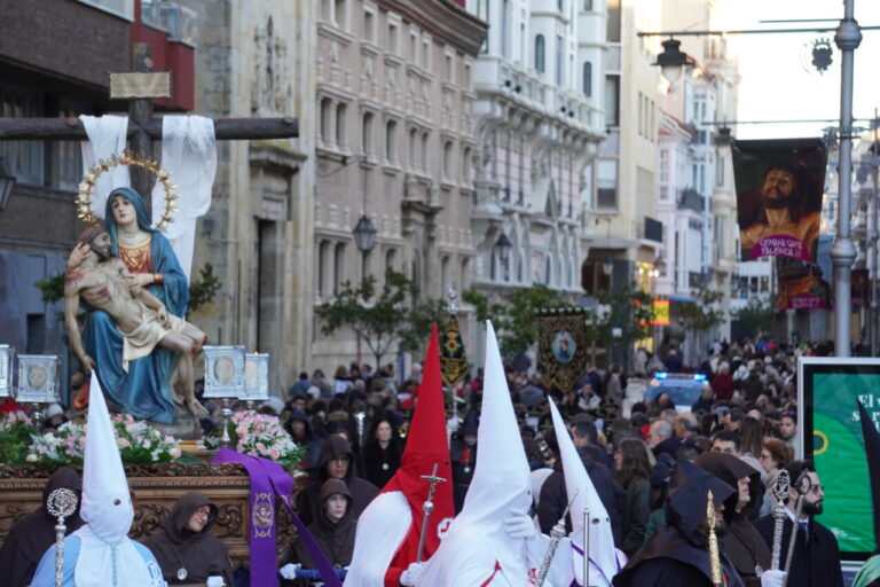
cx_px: 440
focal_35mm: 154
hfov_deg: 13.3
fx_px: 3776
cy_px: 294
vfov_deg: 8.9
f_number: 5.6
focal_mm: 103
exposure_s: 1/160
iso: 500
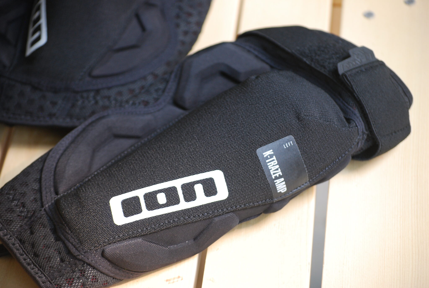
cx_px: 214
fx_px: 1343
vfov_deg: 12.2
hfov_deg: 18.1
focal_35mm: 112
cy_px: 144
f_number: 4.2
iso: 400
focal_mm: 75
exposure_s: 1/125
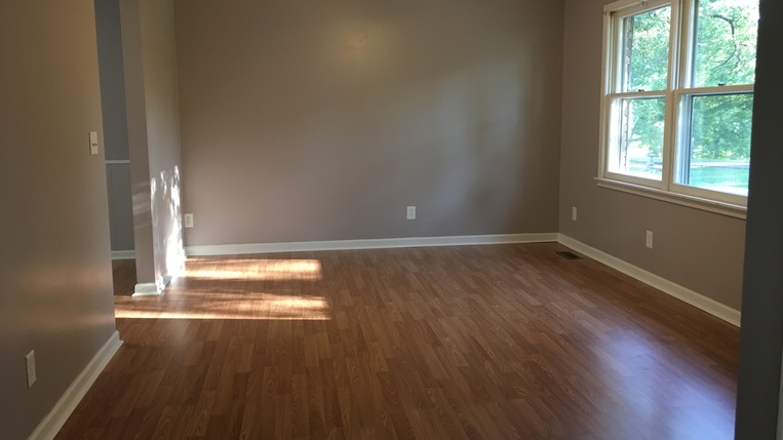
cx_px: 389
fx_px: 664
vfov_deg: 36.6
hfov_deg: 61.0
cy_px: 202
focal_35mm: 32
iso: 80
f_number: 2.2
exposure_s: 1/30
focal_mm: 4.15
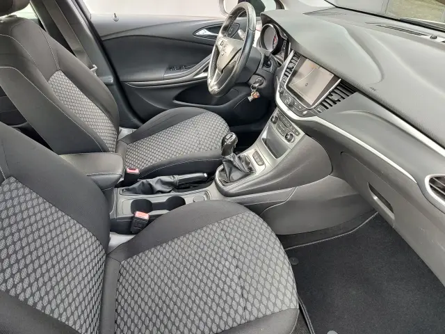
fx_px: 296
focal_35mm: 23
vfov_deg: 58.9
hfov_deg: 73.9
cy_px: 167
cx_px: 222
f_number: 1.8
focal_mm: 5.56
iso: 163
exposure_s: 1/100
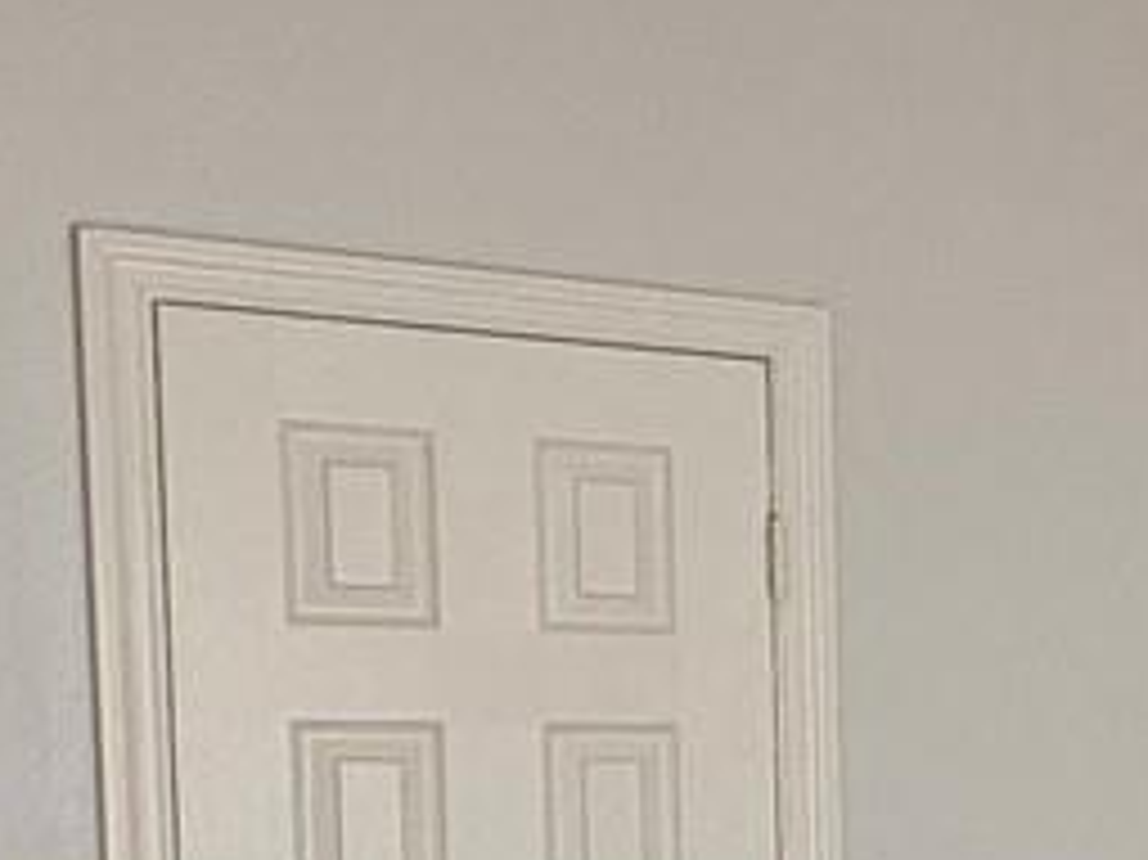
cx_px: 2039
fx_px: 2917
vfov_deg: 16.3
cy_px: 959
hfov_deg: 18.0
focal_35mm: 88
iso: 50
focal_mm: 2.22
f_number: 2.2
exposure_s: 1/99
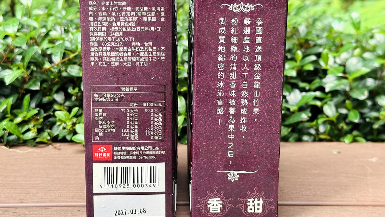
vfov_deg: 21.8
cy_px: 83
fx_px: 562
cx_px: 183
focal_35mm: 55
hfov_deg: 37.8
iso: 125
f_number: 1.78
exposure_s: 1/60
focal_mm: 6.86
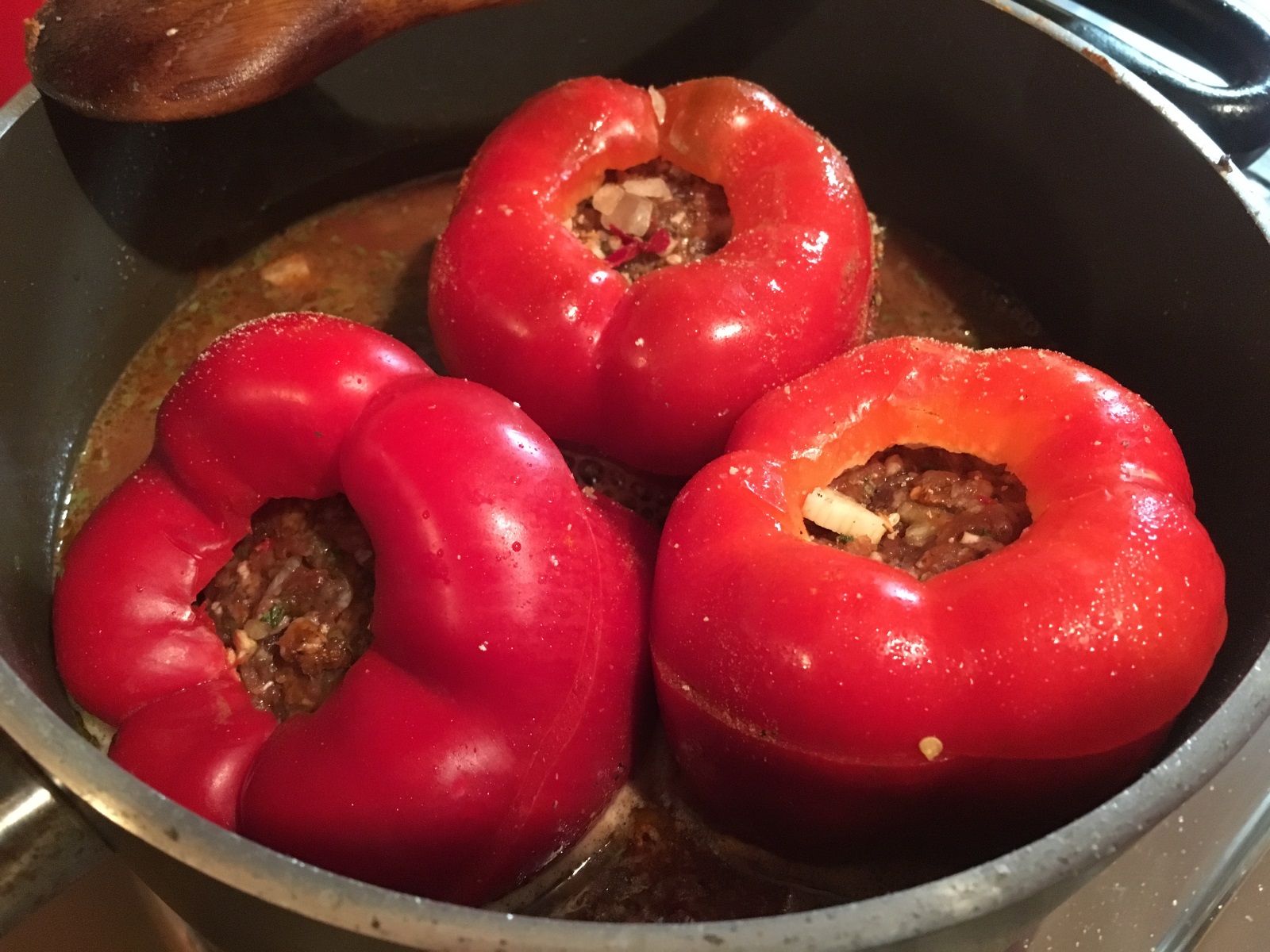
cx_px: 635
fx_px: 1064
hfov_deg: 61.7
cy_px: 476
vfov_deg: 48.2
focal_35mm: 29
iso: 320
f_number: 2.2
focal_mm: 4.15
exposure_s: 1/17
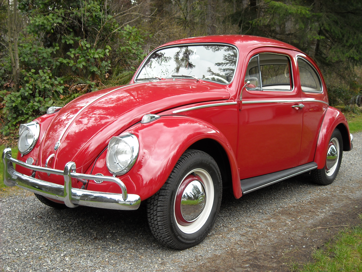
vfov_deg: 32.9
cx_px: 181
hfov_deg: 42.9
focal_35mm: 44
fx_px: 460
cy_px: 136
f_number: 3.1
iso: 64
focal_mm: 7.1
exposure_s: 1/88
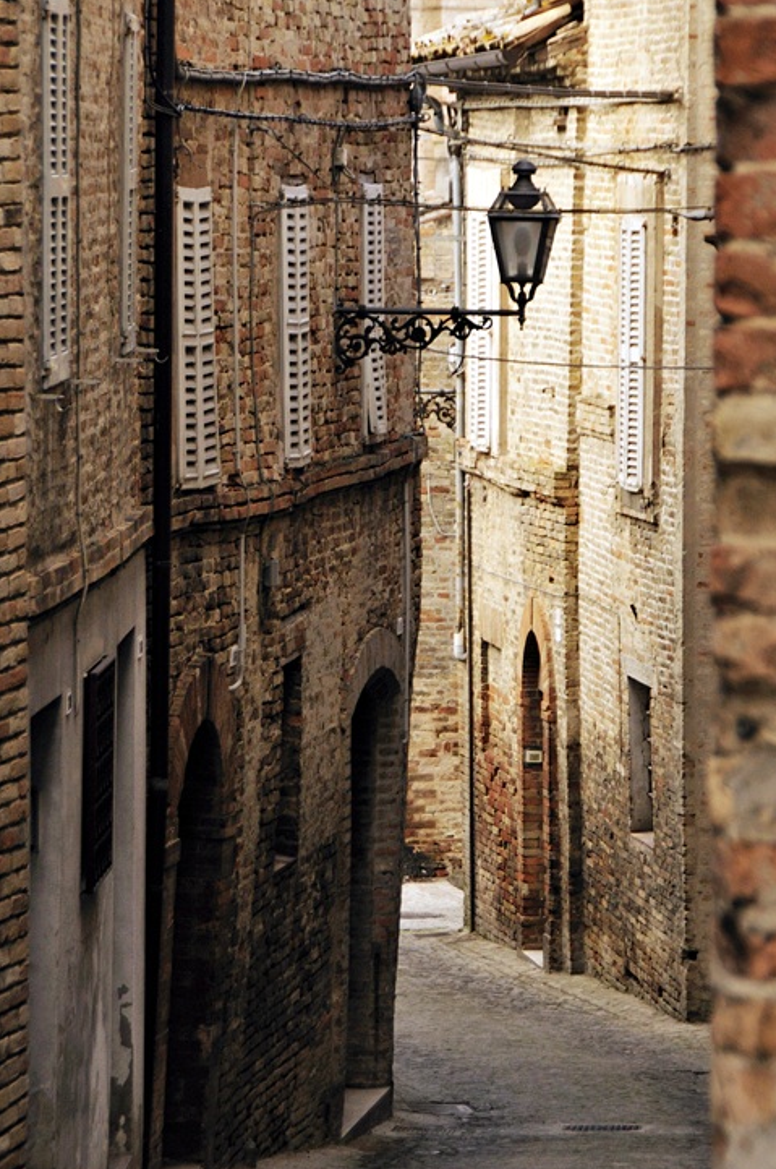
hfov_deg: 6.9
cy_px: 623
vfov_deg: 10.4
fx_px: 6407
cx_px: 458
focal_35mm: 198
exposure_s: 1/200
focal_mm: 95
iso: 200
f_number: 5.6
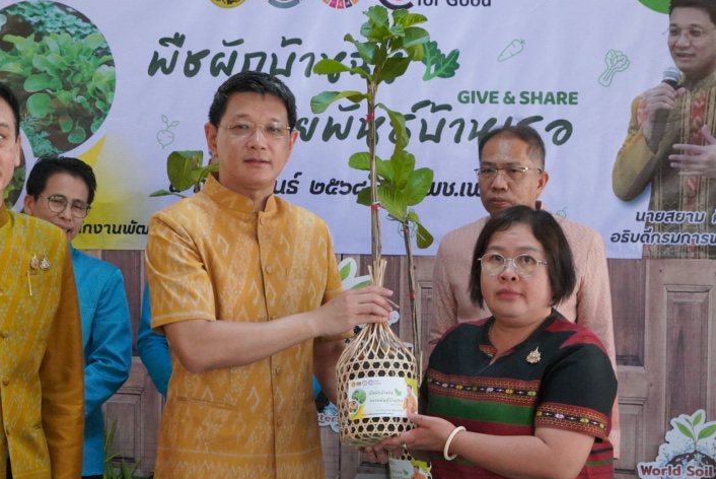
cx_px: 293
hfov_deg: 23.3
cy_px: 368
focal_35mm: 87
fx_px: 1732
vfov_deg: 15.7
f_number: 6.3
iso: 6400
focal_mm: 38
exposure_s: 1/200
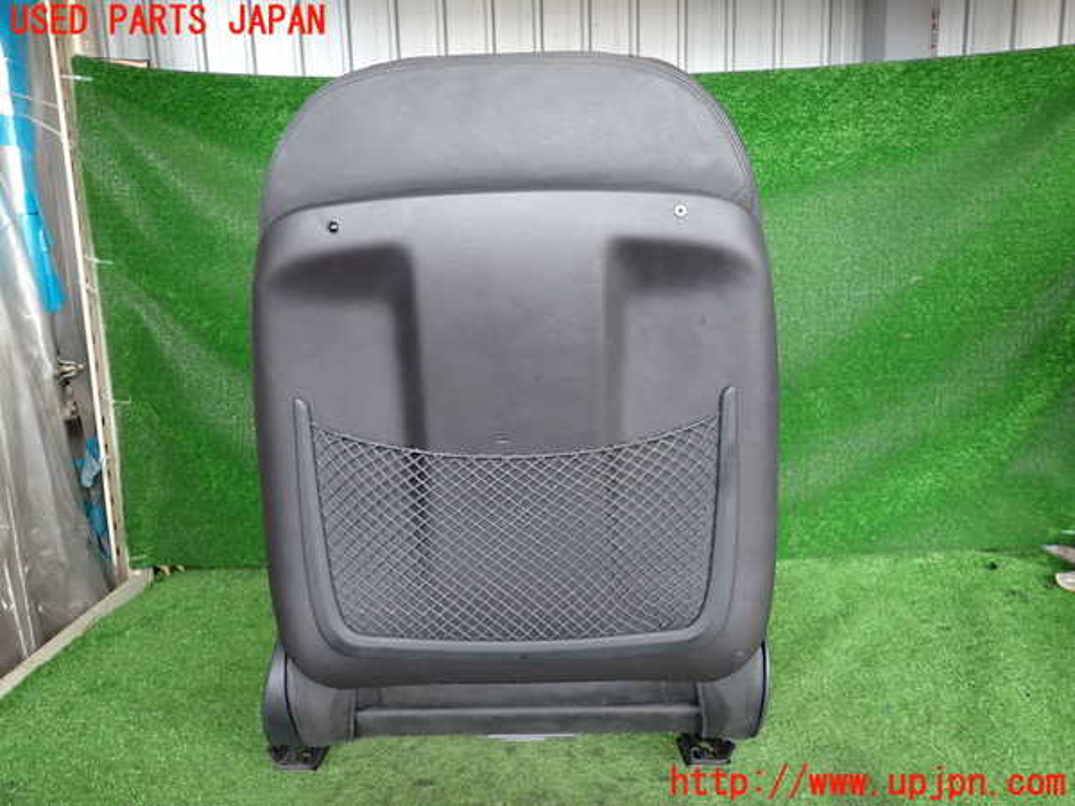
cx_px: 538
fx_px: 776
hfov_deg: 69.4
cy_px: 403
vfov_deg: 54.9
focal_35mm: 25
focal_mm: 4.5
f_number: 2
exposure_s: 1/125
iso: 200
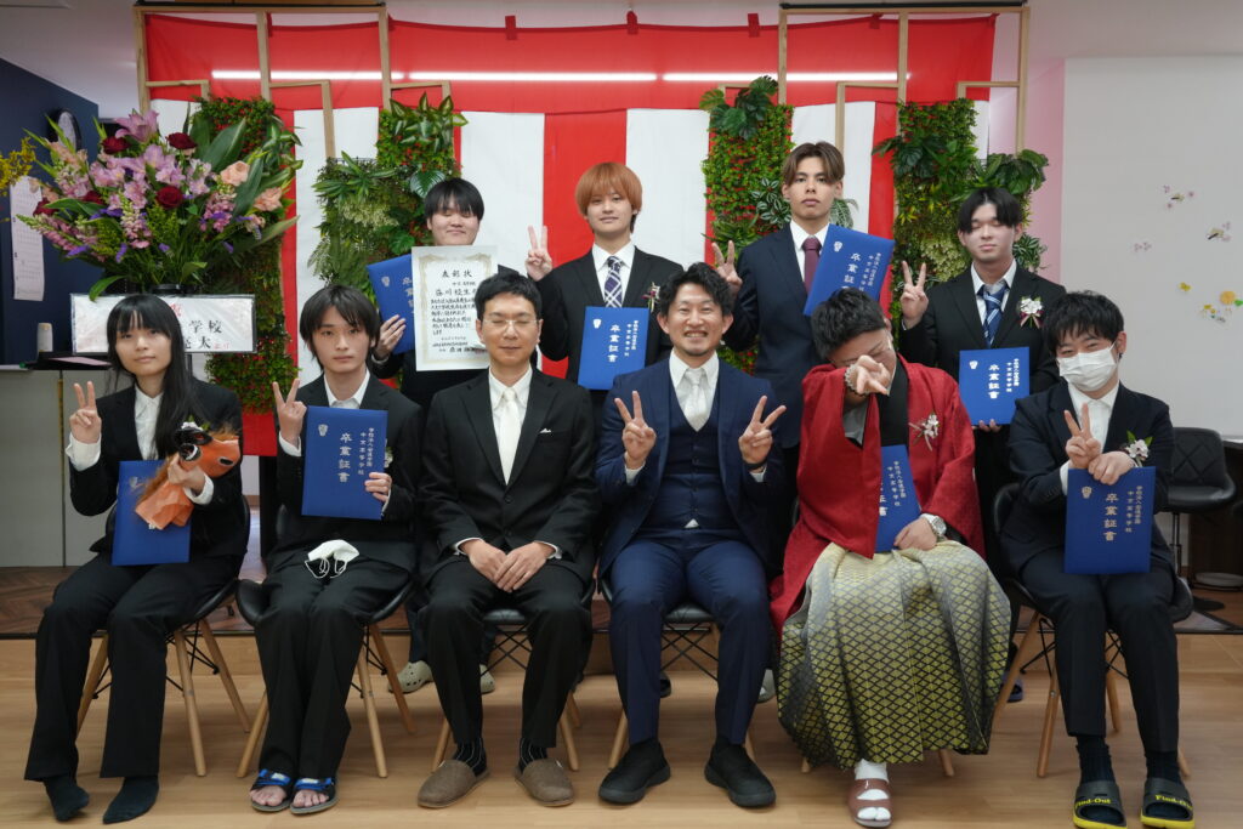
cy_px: 414
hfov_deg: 53.1
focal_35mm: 36
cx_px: 622
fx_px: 1243
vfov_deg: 36.9
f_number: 7.1
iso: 3200
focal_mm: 36
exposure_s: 1/125
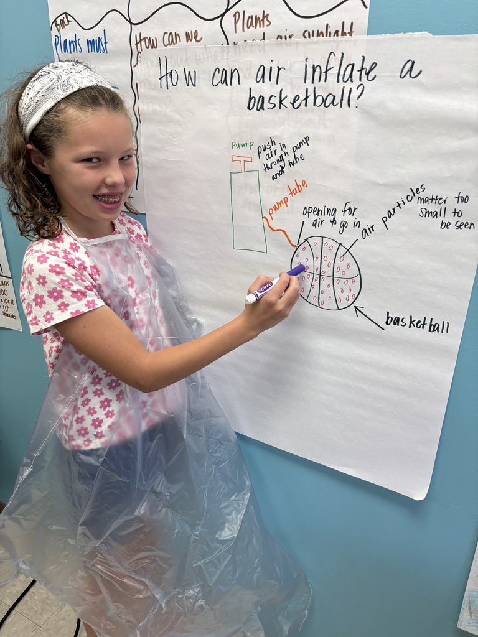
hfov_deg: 53.1
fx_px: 479
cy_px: 318
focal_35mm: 26
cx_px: 239
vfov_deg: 67.3
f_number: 1.6
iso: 100
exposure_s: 1/120
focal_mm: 5.96
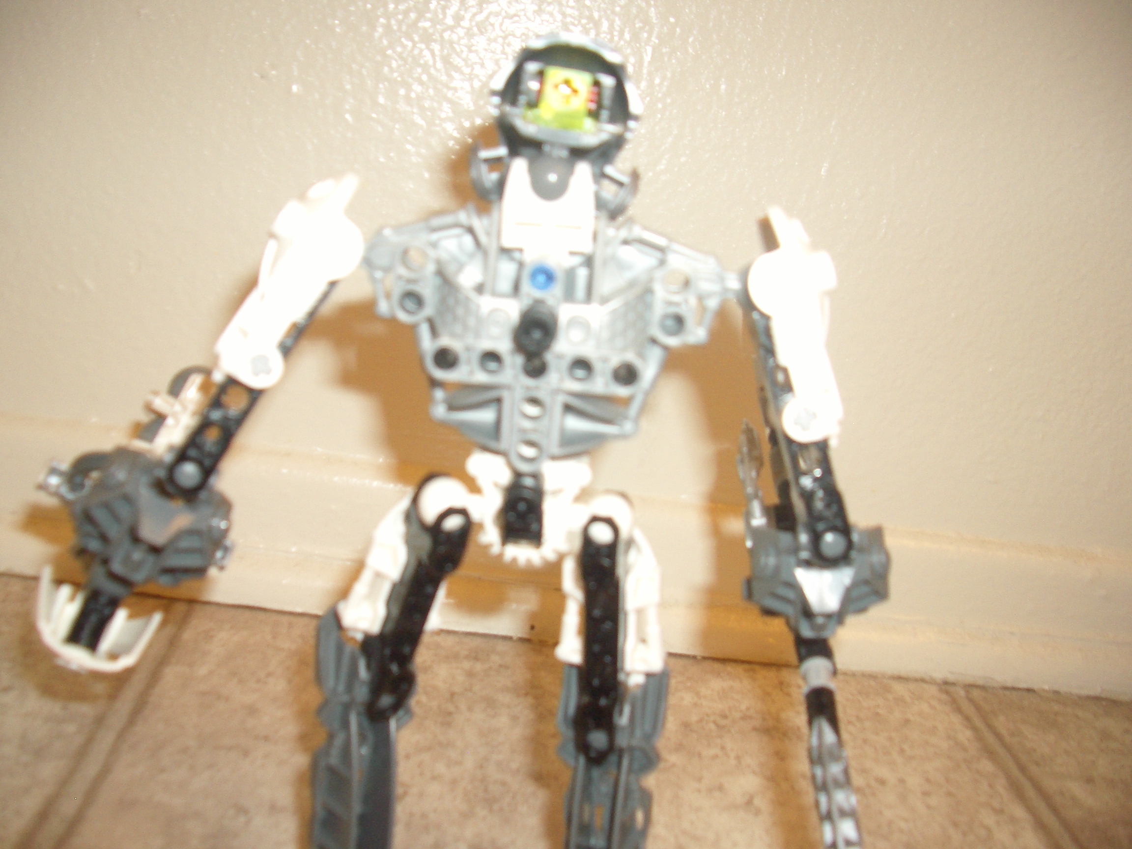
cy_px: 424
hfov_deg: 52.6
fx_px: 1145
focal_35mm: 35
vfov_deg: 40.7
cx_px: 566
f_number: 2.6
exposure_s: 1/60
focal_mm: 5.8
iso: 100
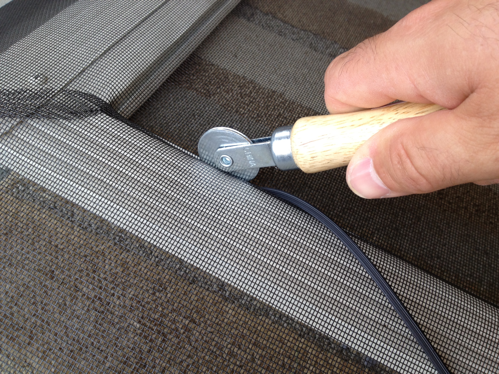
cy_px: 187
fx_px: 505
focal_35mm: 35
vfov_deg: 40.7
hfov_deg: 52.6
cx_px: 250
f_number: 2.4
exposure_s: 1/120
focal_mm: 4.28
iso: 64
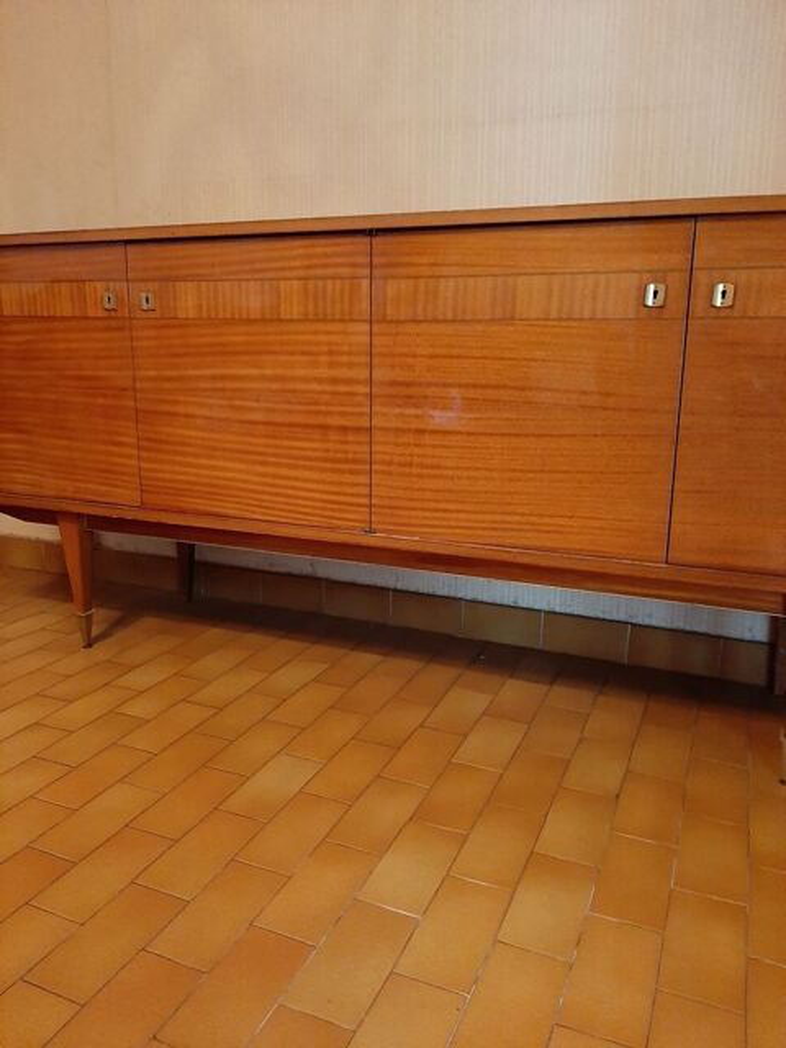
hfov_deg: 53.1
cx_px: 393
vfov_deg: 67.3
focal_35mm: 26
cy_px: 524
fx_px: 787
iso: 500
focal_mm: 3.93
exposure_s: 1/25
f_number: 1.7
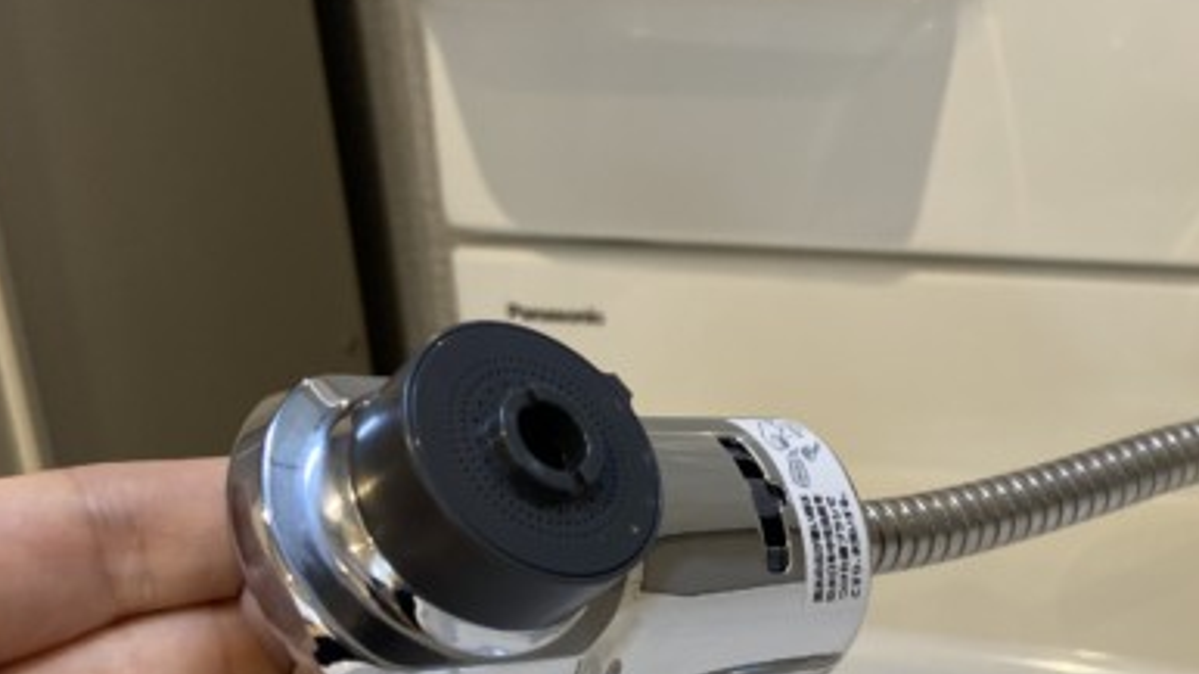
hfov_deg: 43.1
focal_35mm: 47
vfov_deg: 25.4
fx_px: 1494
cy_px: 376
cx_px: 808
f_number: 1.8
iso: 160
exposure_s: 1/50
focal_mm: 4.25
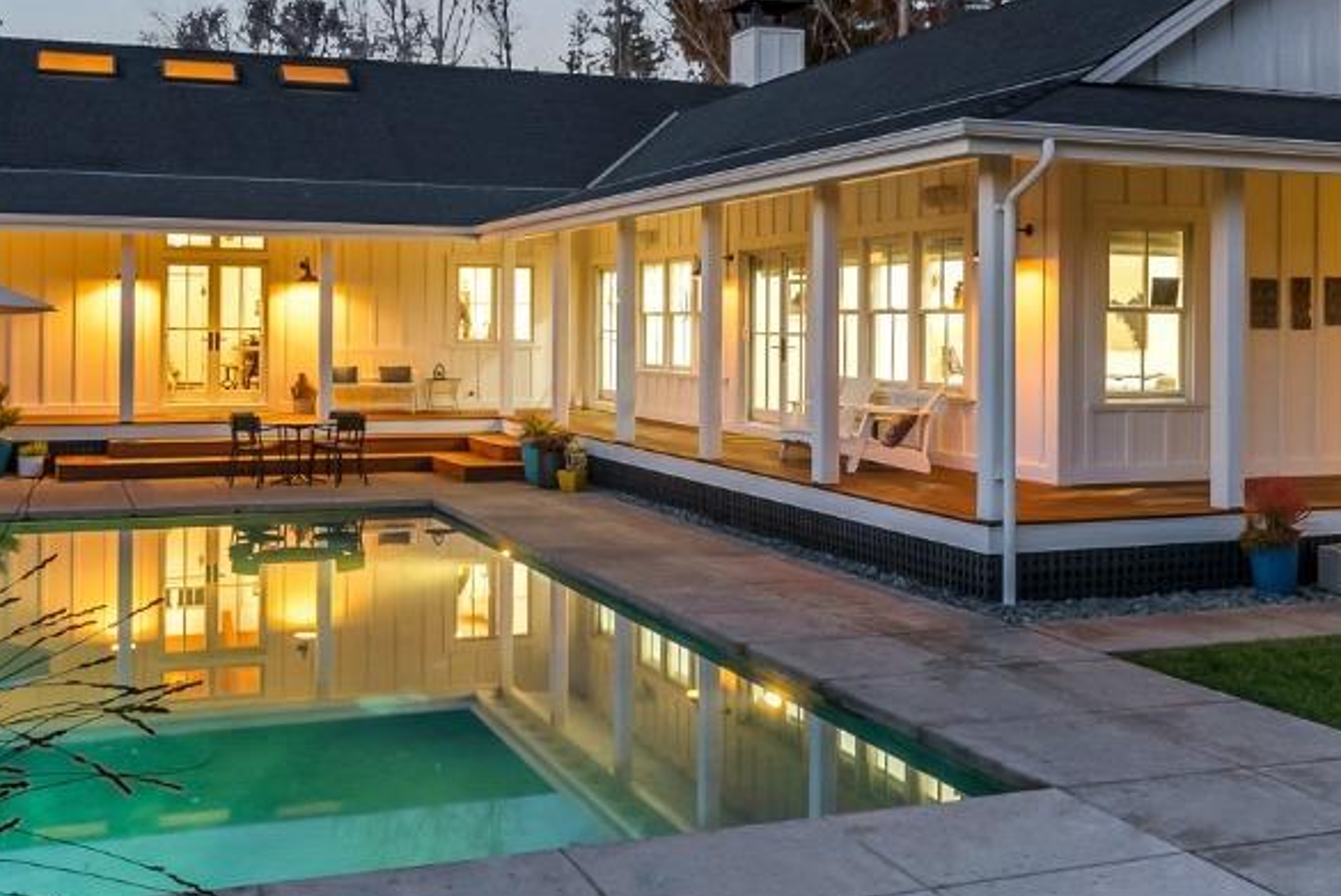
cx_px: 667
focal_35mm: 41
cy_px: 315
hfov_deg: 47.4
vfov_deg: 32.5
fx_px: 1528
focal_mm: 16
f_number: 10
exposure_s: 1/3
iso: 1600
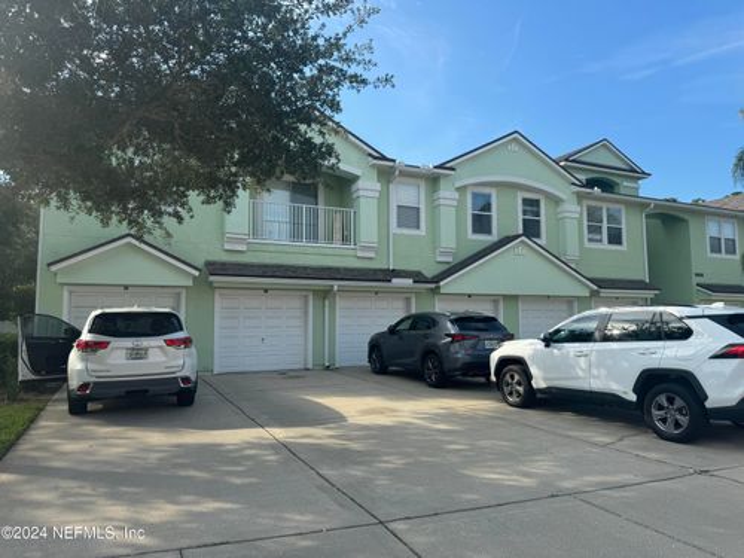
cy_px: 279
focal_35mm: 24
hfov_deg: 71.6
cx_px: 372
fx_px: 516
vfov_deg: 56.8
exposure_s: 1/2252
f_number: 1.78
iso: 80
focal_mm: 6.76
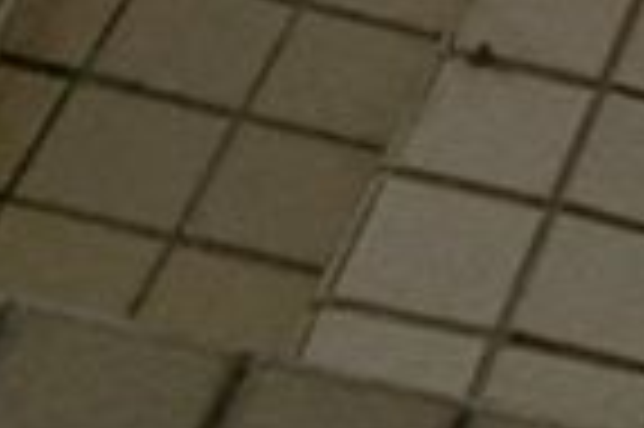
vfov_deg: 6.5
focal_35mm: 182
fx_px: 3252
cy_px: -1086
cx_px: 2117
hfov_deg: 8.7
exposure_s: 1/279
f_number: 1.8
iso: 25
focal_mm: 4.25
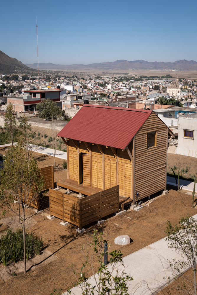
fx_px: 328
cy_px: 148
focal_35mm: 40
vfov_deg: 48.5
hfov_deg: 33.4
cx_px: 98
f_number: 8
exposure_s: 1/125
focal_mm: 40
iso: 31
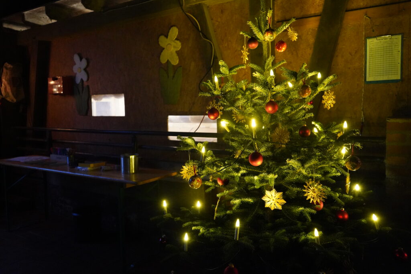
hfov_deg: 65.5
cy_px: 137
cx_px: 206
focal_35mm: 28
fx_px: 320
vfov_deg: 46.4
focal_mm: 28
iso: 12800
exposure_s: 1/40
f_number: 3.5
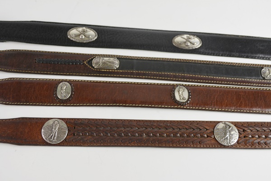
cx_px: 136
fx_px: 361
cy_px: 90
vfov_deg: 28.1
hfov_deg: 41.1
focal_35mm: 48
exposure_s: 1/125
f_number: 5.6
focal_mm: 32
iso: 320
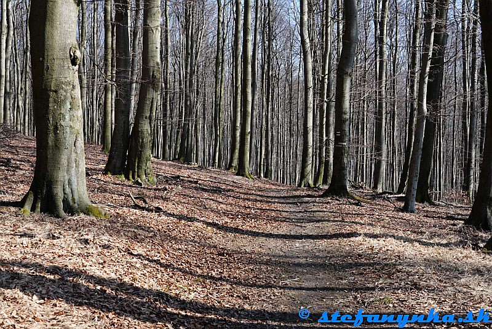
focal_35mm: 46
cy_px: 164
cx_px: 246
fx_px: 629
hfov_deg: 42.7
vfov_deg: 29.3
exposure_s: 1/50
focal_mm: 46
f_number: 8
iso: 100
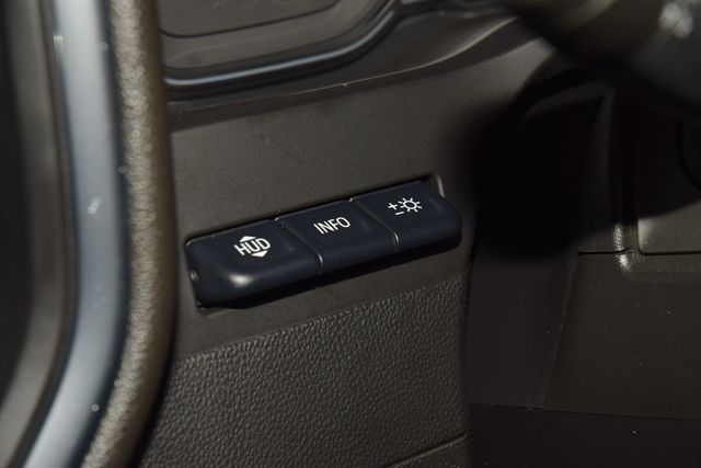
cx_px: 350
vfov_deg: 13.0
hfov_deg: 19.5
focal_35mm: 105
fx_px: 2045
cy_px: 234
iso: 100
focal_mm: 70
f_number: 8
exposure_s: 1/125
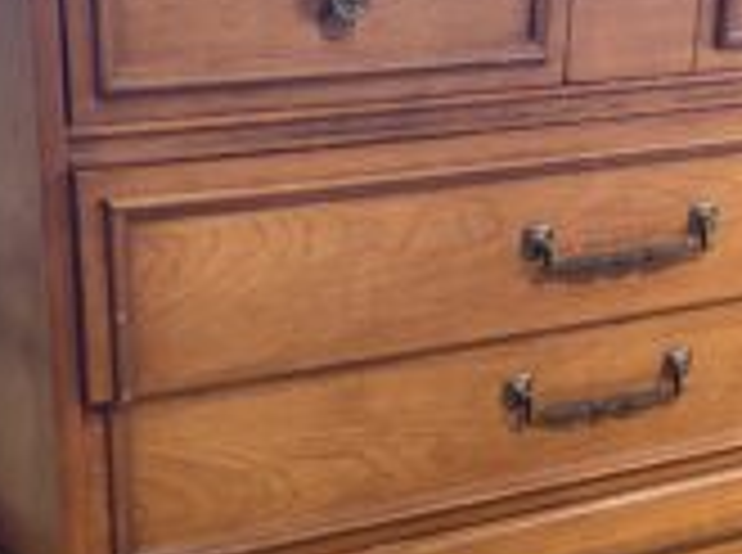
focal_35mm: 79
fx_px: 1690
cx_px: 373
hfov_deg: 24.8
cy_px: 597
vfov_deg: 18.0
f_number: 1.8
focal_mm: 4.25
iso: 400
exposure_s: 1/40
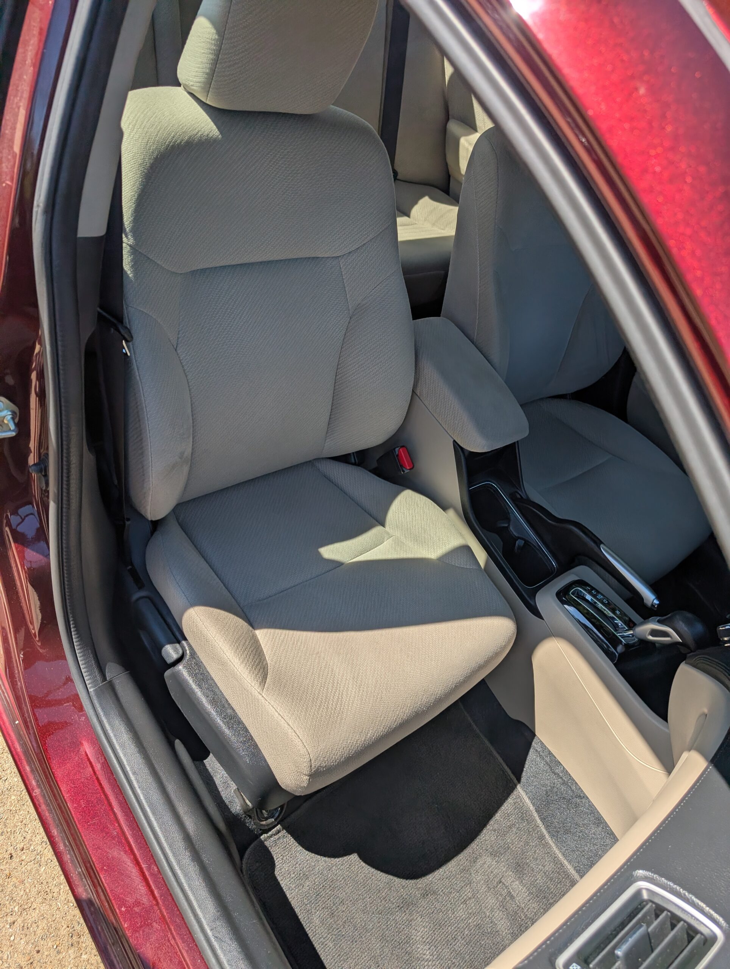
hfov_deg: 56.9
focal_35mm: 24
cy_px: 484
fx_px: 673
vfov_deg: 71.5
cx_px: 365
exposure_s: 1/699
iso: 21
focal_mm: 6.9
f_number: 1.68
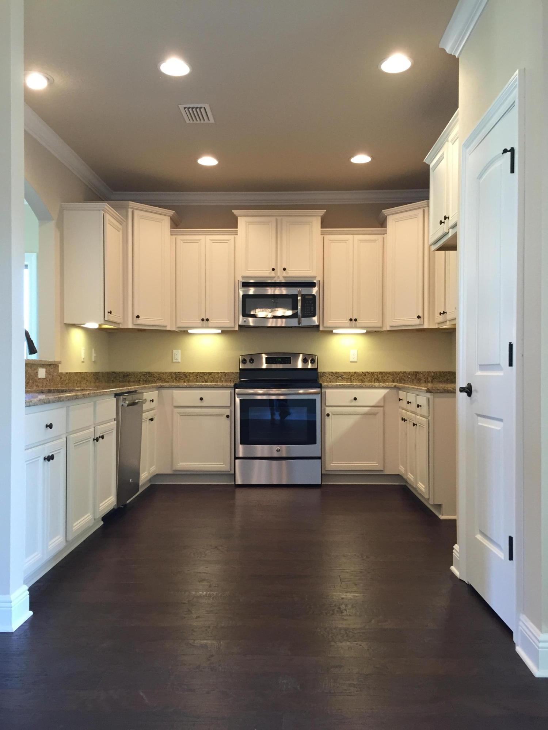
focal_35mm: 29
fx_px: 612
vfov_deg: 61.7
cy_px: 365
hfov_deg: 48.2
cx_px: 274
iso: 100
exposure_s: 1/30
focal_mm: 4.15
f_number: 2.2
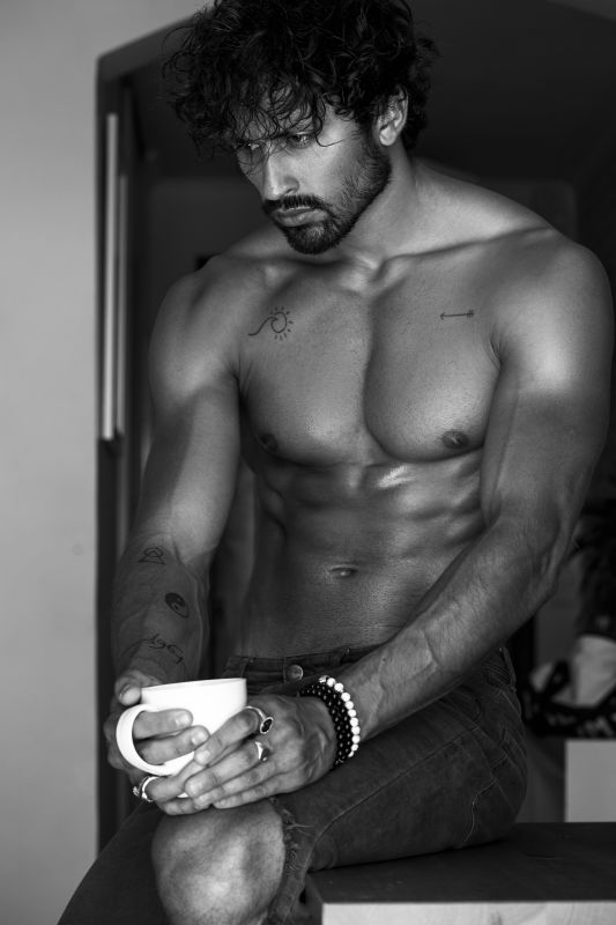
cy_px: 462
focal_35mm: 90
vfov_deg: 22.6
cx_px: 308
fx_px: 2311
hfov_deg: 15.2
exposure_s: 1/100
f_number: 6.3
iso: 640
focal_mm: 90
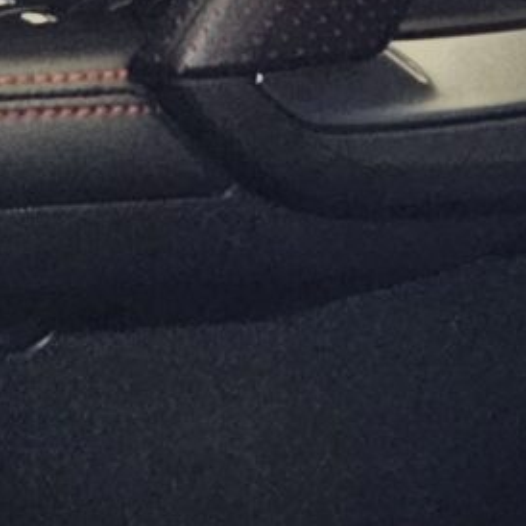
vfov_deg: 9.2
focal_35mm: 190
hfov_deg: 6.8
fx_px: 3266
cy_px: 315
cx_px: 2236
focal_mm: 6.3
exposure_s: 1/24
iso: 800
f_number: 1.7
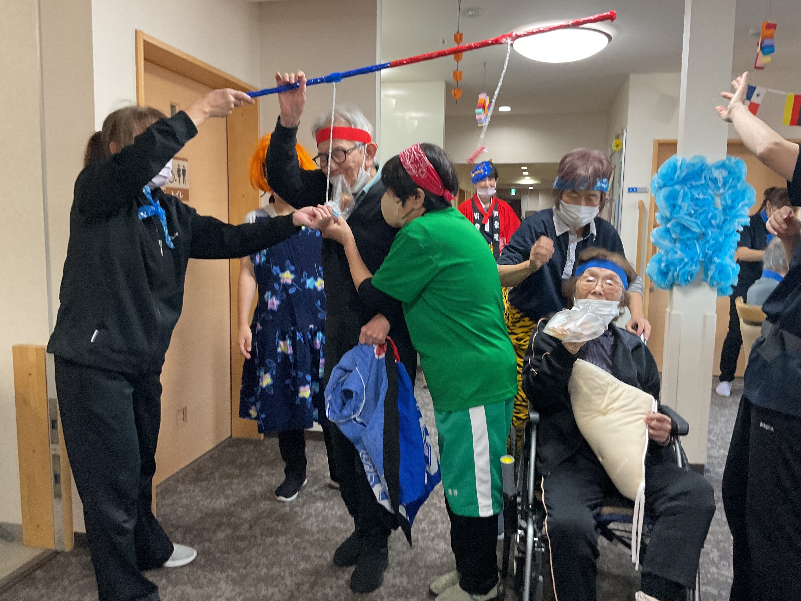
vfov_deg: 48.2
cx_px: 400
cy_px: 300
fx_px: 671
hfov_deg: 61.7
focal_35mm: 29
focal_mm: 3
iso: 100
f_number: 1.8
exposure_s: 1/50
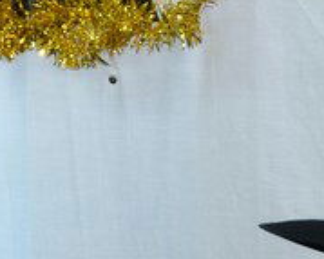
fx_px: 3498
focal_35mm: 365
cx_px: -398
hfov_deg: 5.2
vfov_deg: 4.2
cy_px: 130
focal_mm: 58
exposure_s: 1/60
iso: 1600
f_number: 5.6
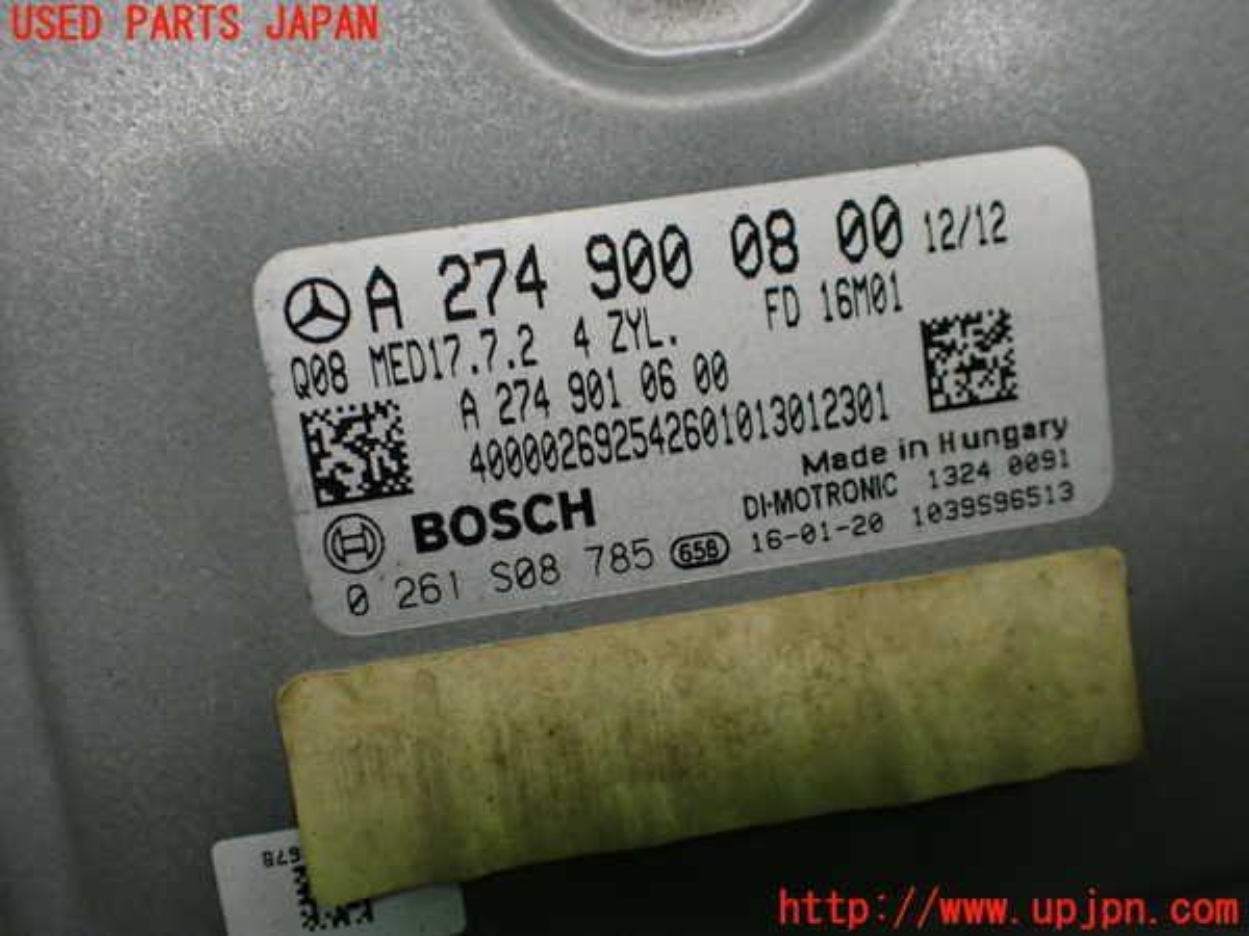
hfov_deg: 60.0
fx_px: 1082
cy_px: 468
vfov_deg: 46.8
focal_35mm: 30
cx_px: 624
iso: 320
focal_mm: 5.4
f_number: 2.3
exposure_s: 1/125
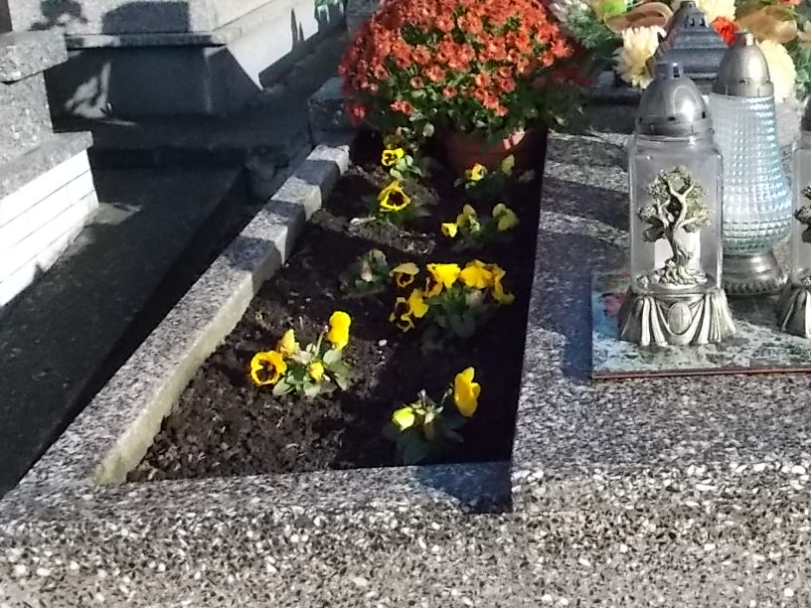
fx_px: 1195
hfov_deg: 35.9
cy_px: 141
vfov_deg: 28.1
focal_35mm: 51
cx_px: 676
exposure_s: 1/400
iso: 400
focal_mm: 4.6
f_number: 8
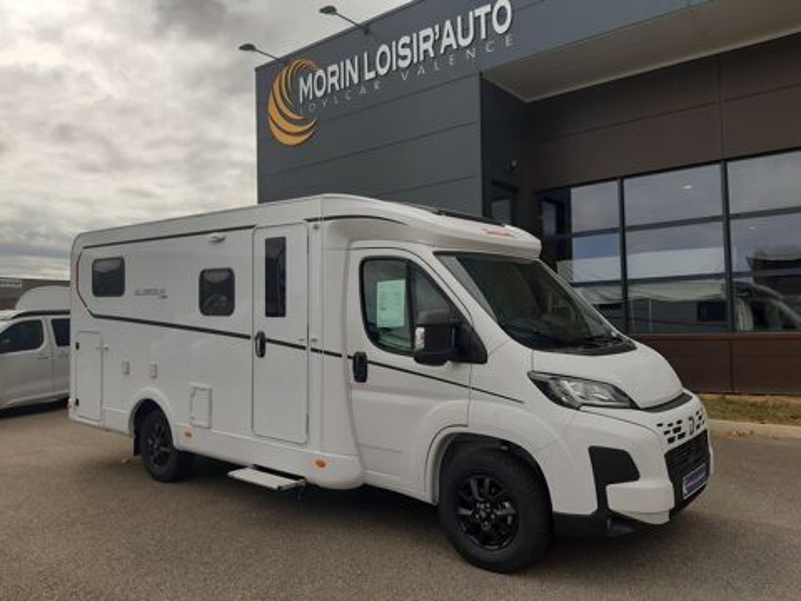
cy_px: 300
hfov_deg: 67.3
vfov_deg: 53.1
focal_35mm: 26
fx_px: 602
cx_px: 400
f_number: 1.7
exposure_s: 1/1848
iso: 40
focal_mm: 3.92
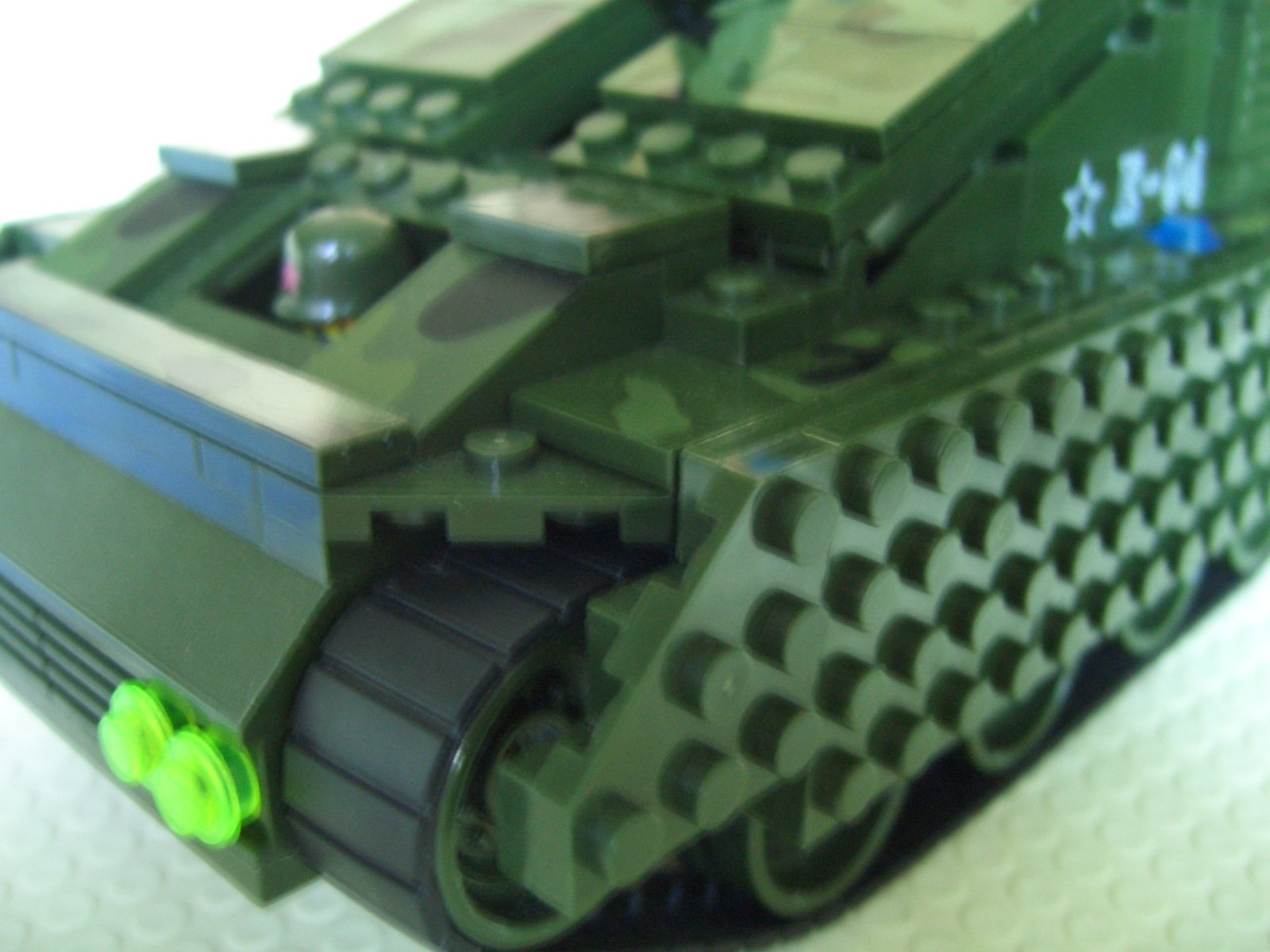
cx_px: 635
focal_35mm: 39
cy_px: 476
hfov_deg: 47.9
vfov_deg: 36.8
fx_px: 1431
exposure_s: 1/8
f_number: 2.8
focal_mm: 8
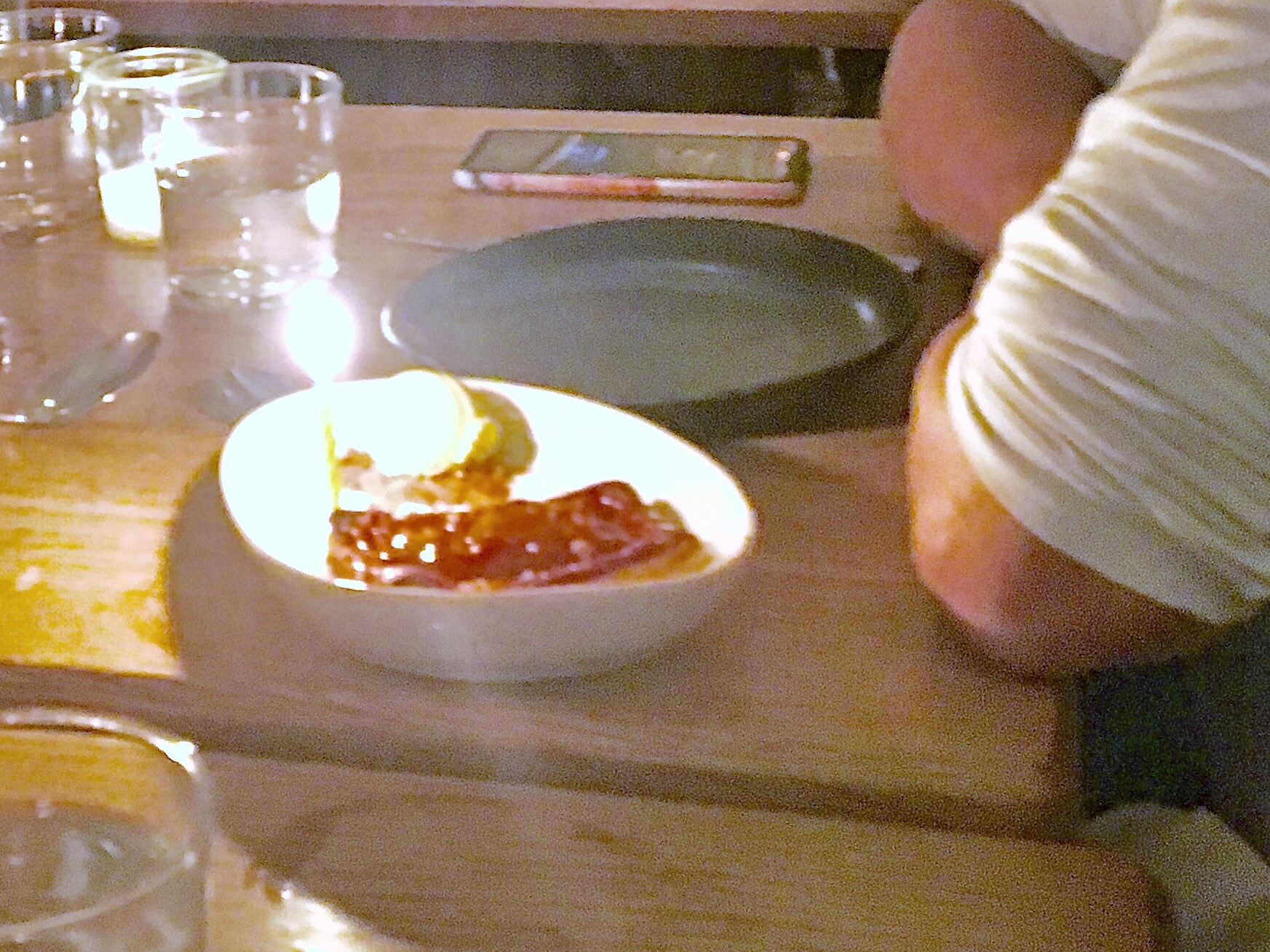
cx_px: 268
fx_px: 2458
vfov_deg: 21.3
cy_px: 25
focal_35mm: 67
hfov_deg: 28.4
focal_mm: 4.15
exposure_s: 1/15
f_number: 2.2
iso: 400
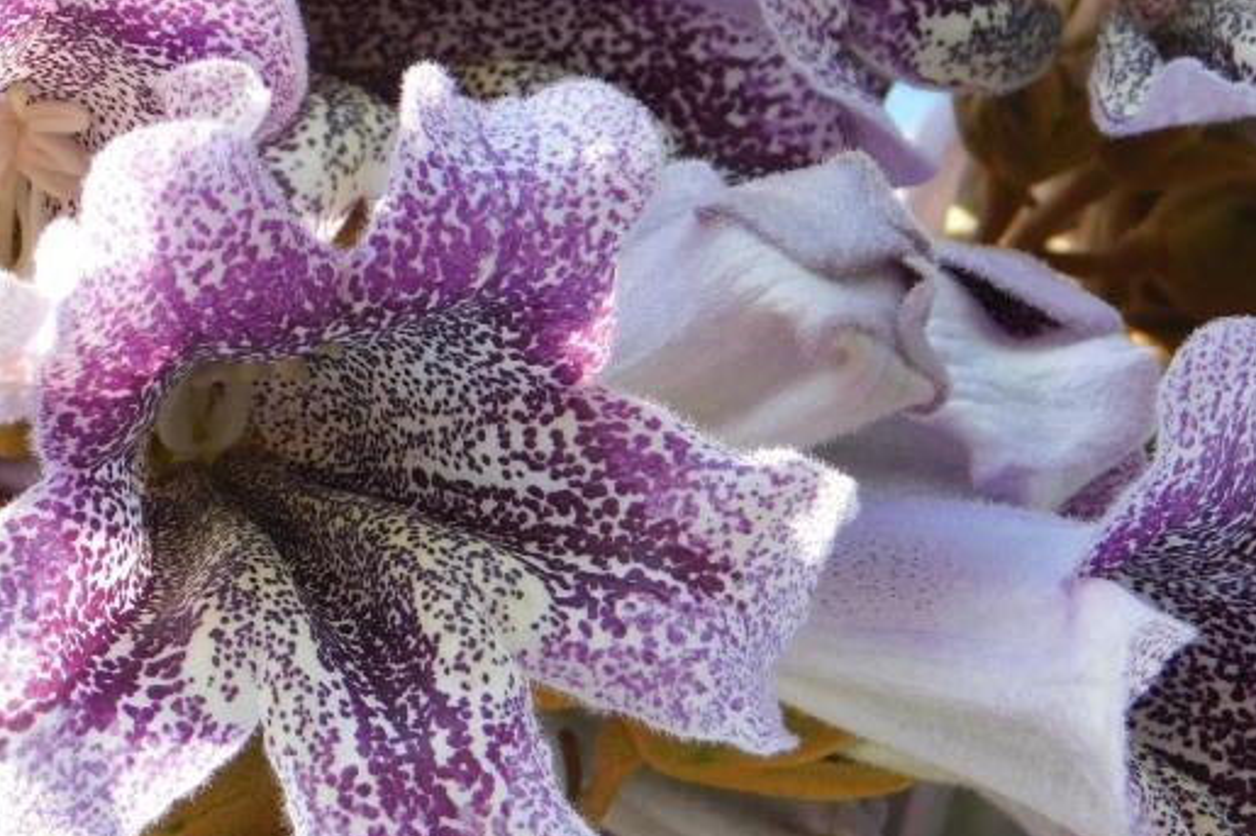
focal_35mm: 277
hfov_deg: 7.4
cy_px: 424
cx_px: 388
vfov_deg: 5.0
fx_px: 9661
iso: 200
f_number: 5
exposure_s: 1/200
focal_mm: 23.7
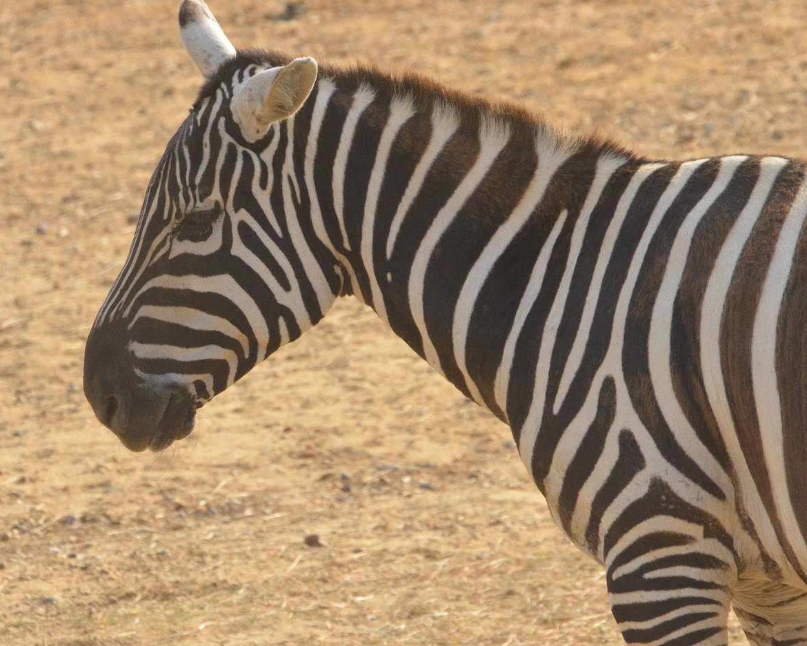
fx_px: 12396
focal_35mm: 519
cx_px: 362
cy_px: 297
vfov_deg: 3.0
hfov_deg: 3.7
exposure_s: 1/2500
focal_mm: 270
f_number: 13
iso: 2500
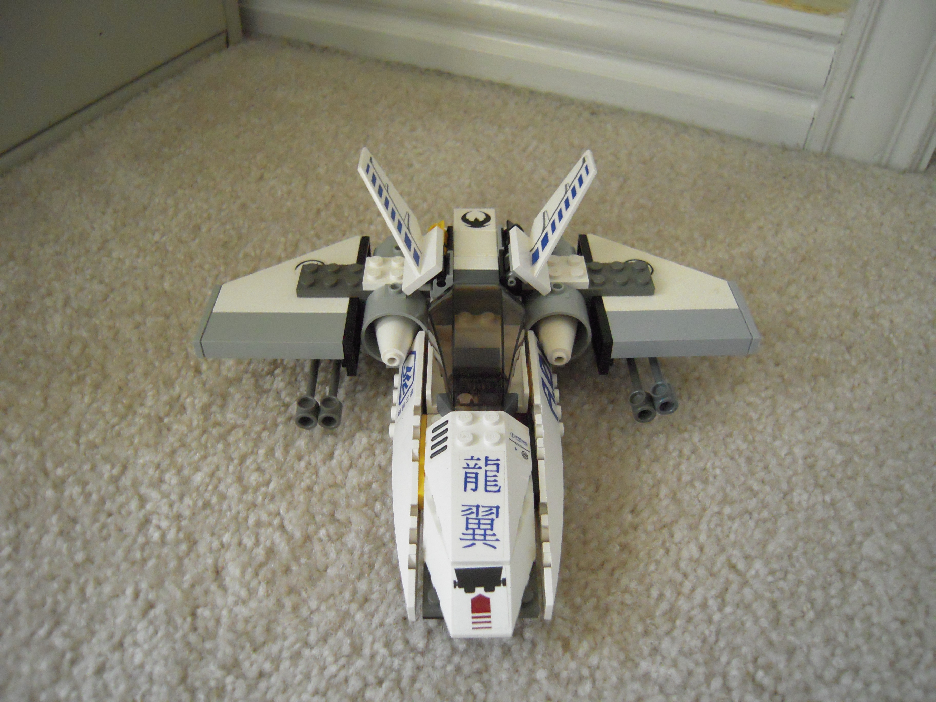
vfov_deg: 49.7
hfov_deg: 63.4
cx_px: 468
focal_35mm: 28
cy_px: 351
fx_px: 757
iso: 1000
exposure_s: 1/125
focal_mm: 5
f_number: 2.7
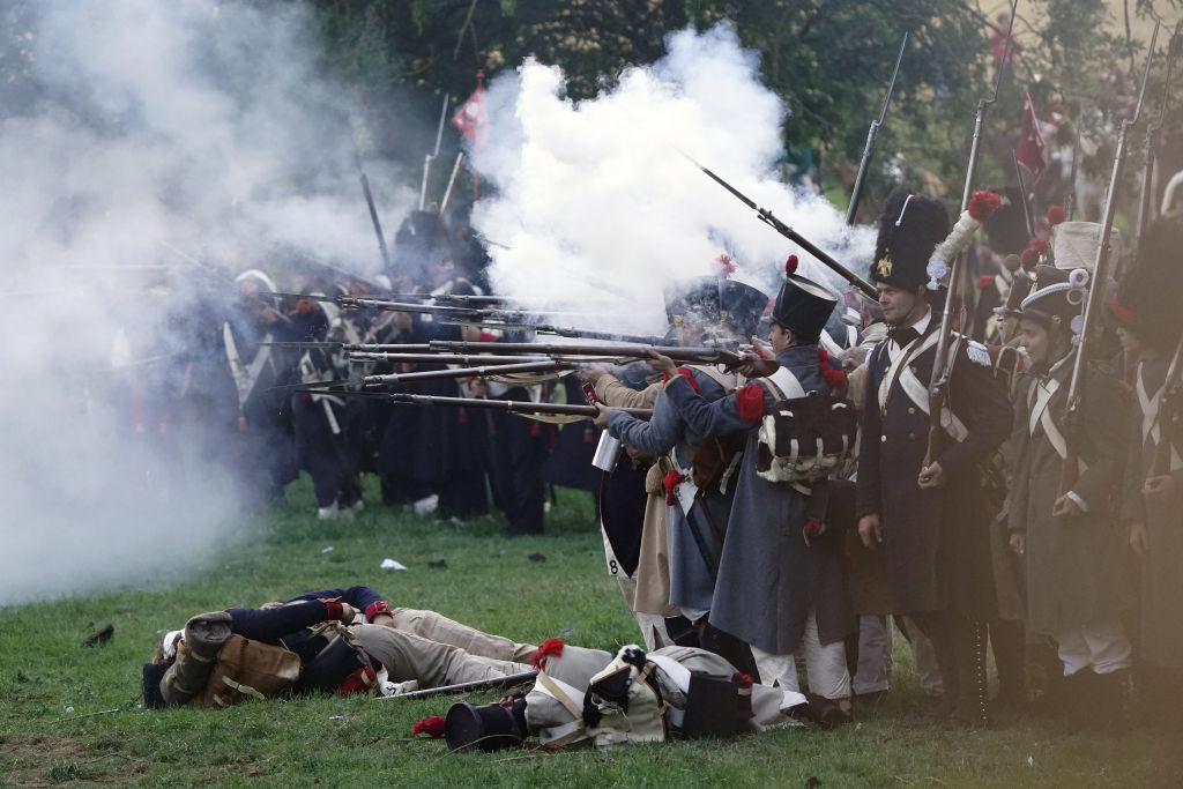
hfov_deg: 6.2
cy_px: 394
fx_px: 10911
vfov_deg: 4.1
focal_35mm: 332
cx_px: 592
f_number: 6.3
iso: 5000
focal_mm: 332
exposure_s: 1/800
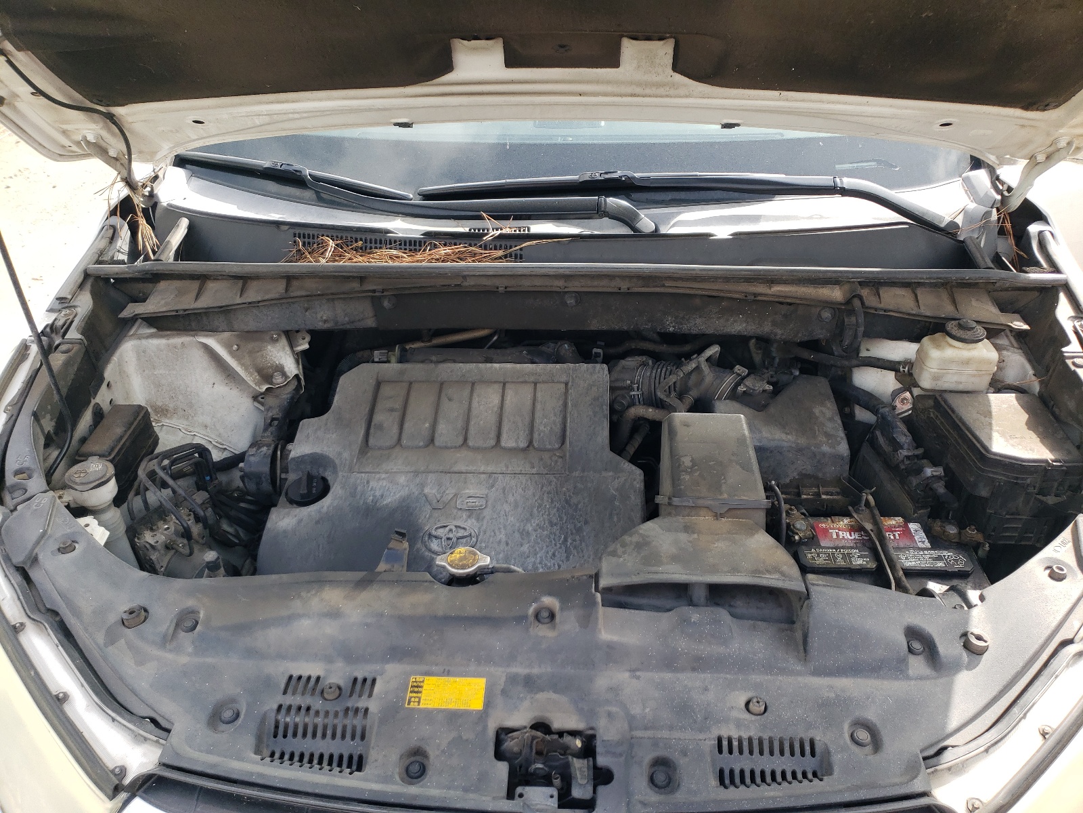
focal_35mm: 26
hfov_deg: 67.3
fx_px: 813
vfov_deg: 53.1
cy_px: 406
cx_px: 542
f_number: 1.5
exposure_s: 1/476
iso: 50
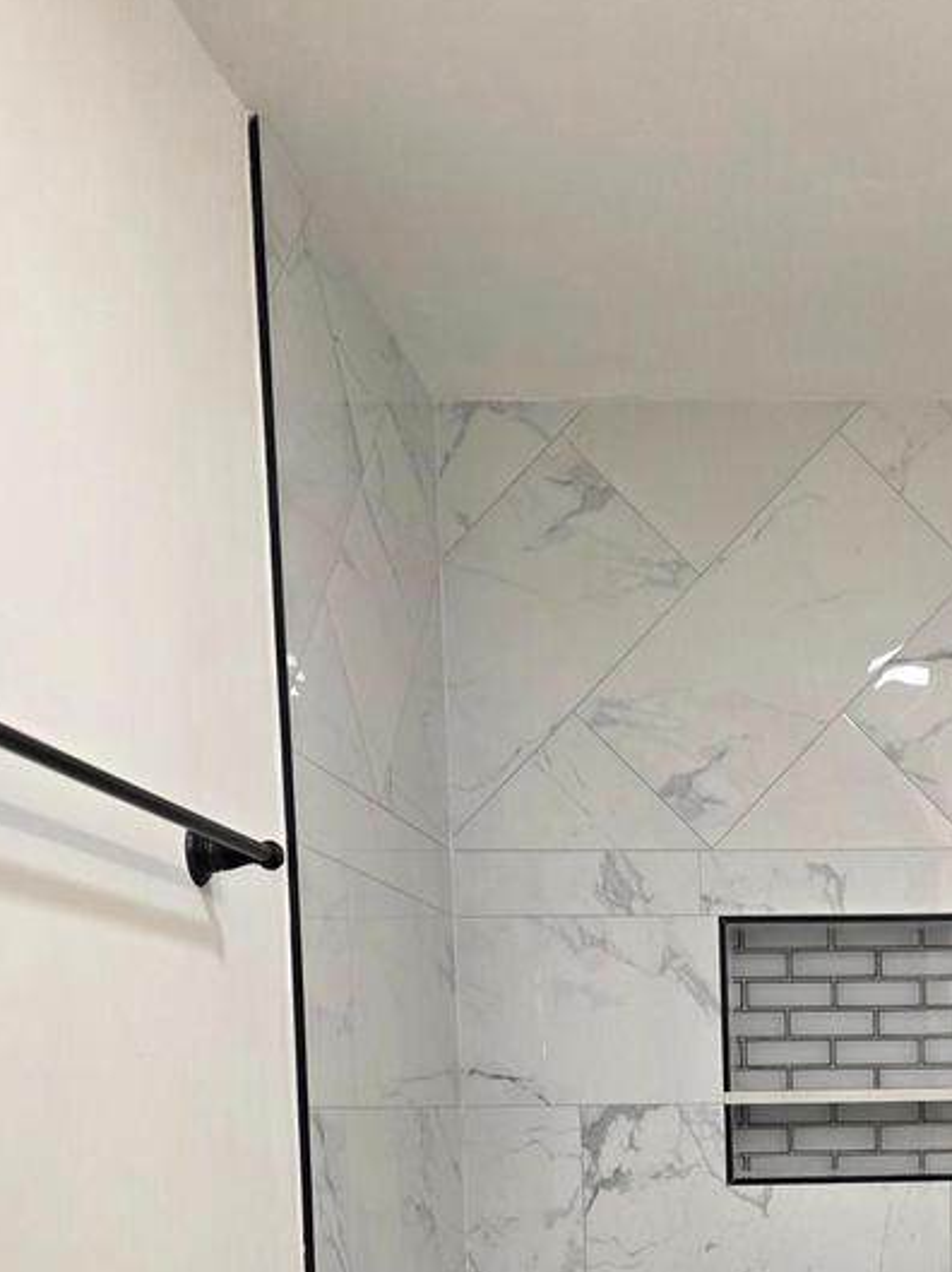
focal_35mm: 47
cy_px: 1243
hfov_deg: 29.4
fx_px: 1726
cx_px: 877
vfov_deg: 36.7
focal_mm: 6.3
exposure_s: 1/120
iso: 100
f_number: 1.7
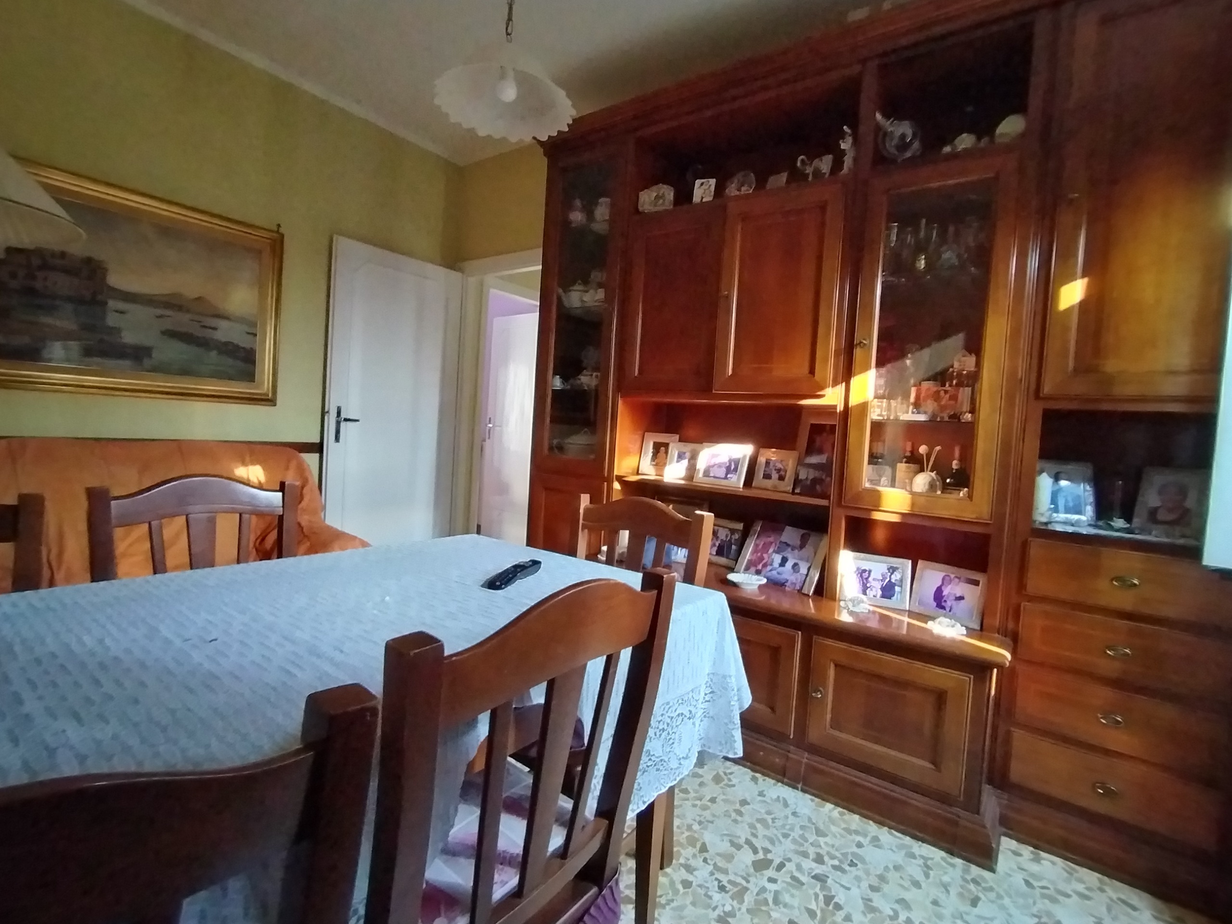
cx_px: 616
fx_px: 605
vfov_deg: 74.7
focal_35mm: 17
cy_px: 462
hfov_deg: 91.0
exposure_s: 1/25
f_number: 2.2
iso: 404
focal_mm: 1.42
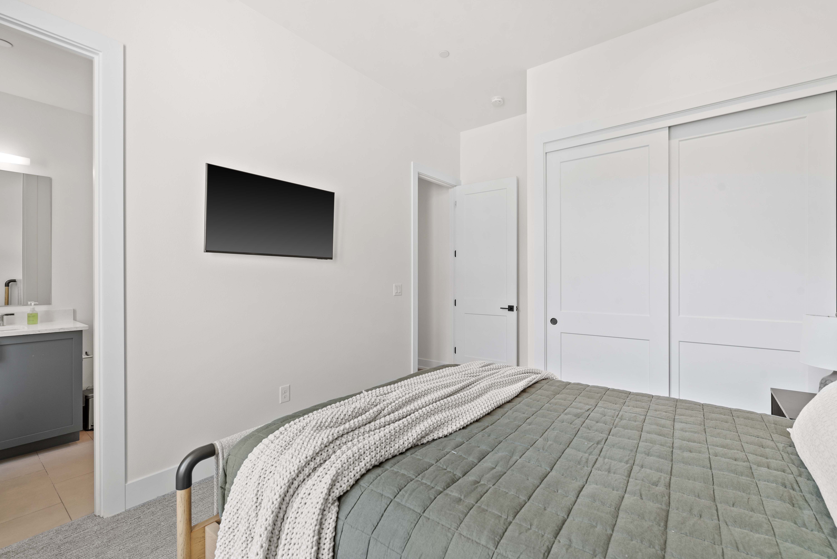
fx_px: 349
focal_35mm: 15
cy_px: 280
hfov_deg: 100.4
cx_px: 418
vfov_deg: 77.4
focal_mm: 15
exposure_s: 1/10
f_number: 8
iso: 200
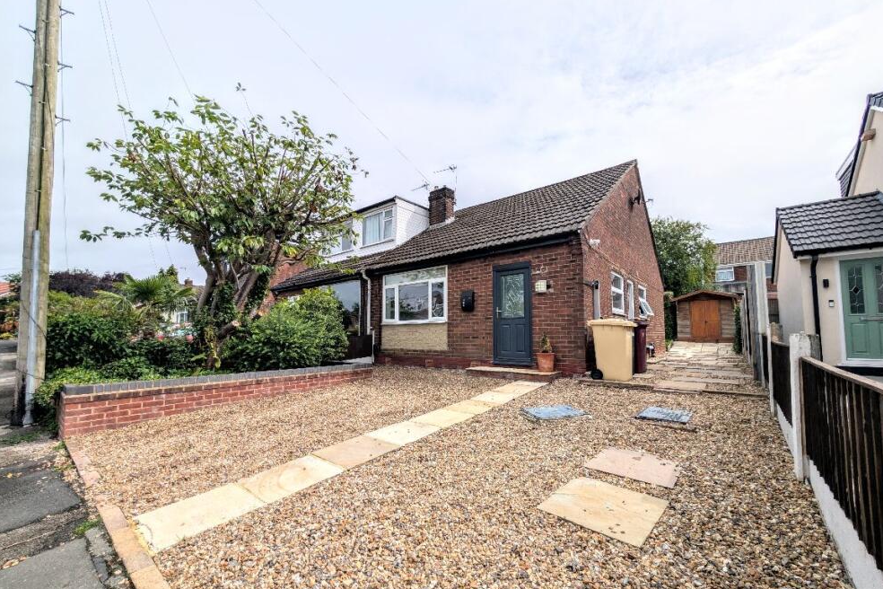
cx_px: 457
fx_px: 319
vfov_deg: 85.4
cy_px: 308
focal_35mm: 13
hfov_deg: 108.3
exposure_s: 1/4673
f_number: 1.7
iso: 54
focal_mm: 2.02
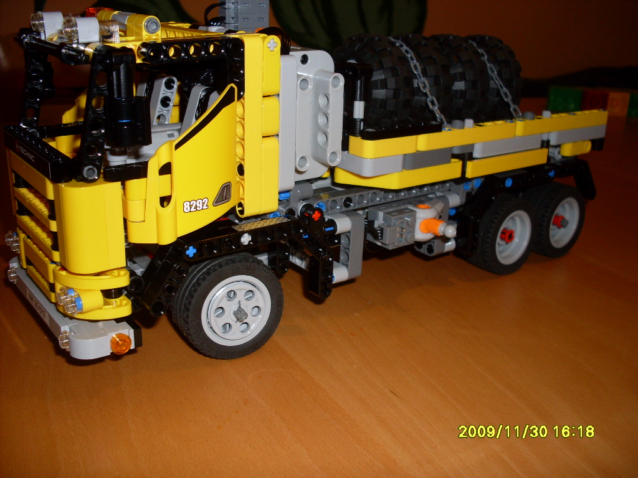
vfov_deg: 37.7
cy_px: 239
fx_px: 700
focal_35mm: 38
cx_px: 319
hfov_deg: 49.0
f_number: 2.8
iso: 100
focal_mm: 6.3
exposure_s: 1/45
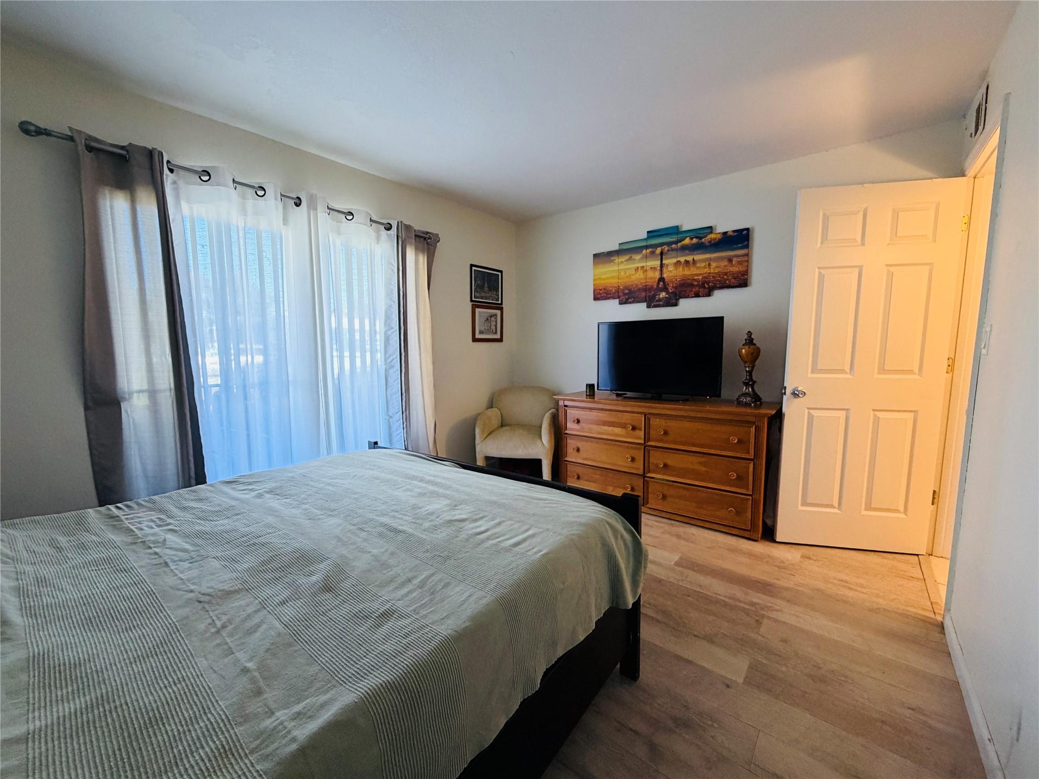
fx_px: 420
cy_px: 390
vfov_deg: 85.7
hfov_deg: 102.1
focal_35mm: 14
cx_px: 520
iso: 250
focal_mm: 2.22
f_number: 2.2
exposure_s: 1/60
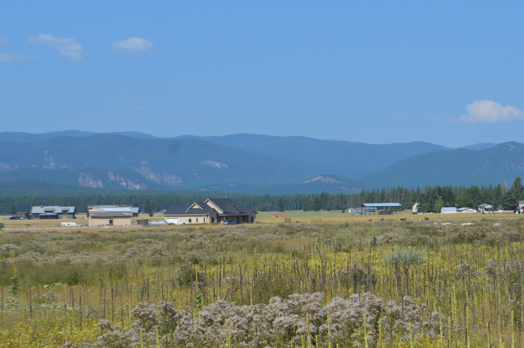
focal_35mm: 99
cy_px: 127
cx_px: 342
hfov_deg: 20.6
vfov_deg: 13.8
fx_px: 1440
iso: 100
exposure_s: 1/320
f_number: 8
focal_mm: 44
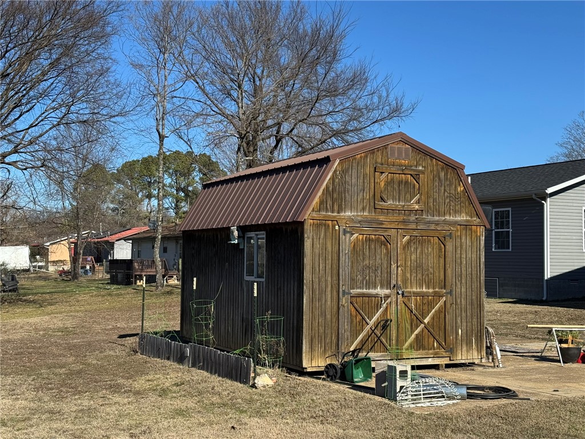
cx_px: 292
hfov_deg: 39.7
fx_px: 811
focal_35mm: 48
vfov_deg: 30.3
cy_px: 220
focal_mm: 6.76
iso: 64
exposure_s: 1/4310
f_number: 1.78
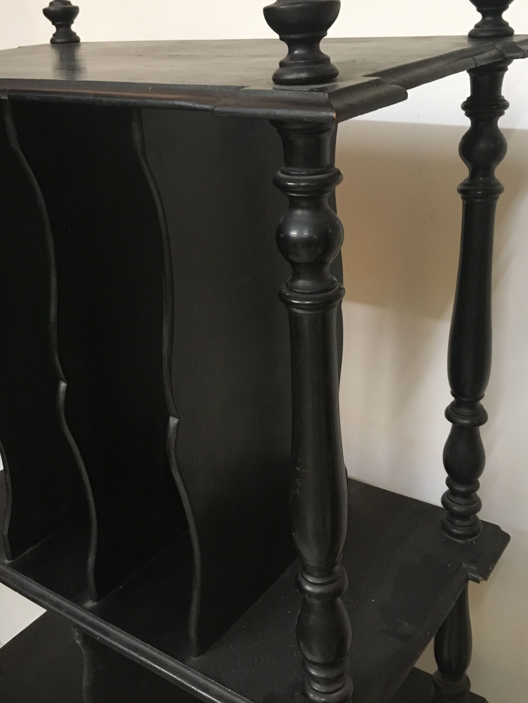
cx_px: 237
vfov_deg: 49.0
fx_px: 773
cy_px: 332
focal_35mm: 38
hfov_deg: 37.7
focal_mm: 4.15
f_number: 2.2
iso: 200
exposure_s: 1/17
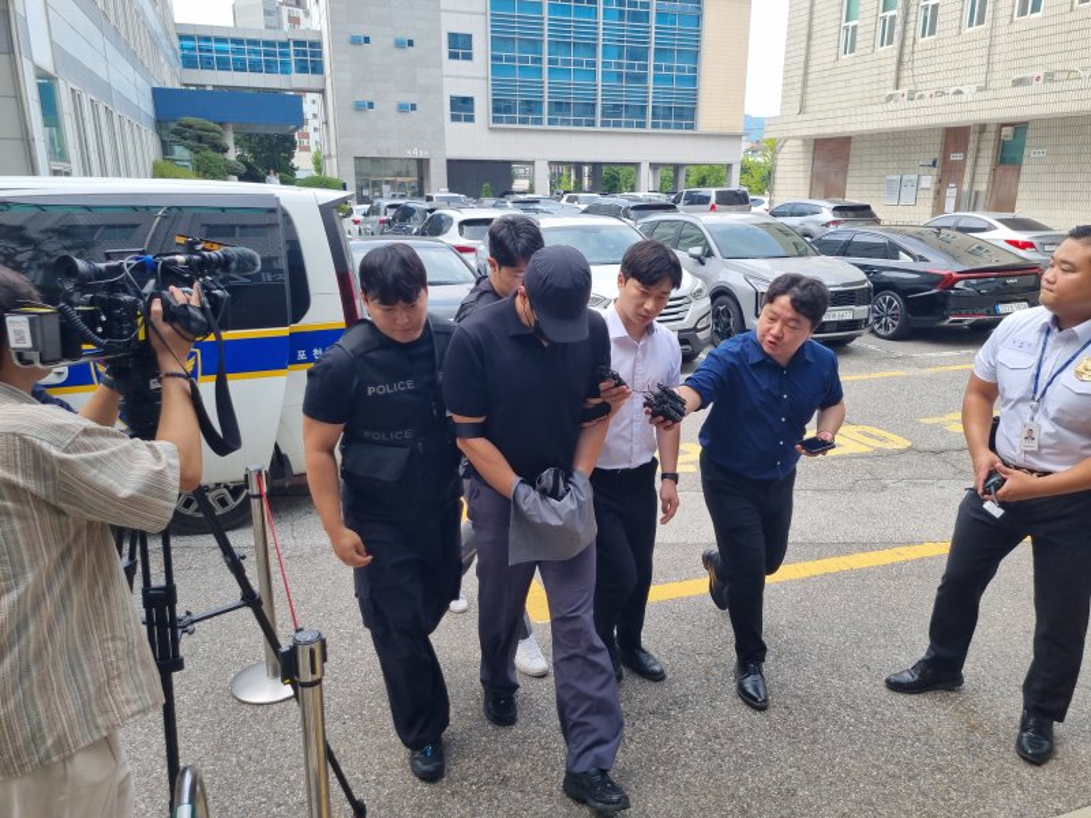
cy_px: 409
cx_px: 546
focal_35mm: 26
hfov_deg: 67.3
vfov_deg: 53.1
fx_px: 819
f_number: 1.8
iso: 50
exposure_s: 1/746
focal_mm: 5.4
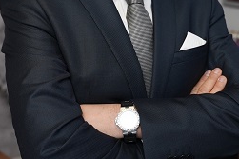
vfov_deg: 16.2
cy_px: -18
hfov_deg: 24.9
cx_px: 109
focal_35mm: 82
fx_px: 542
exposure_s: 1/100
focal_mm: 34.7
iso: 640
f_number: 3.2
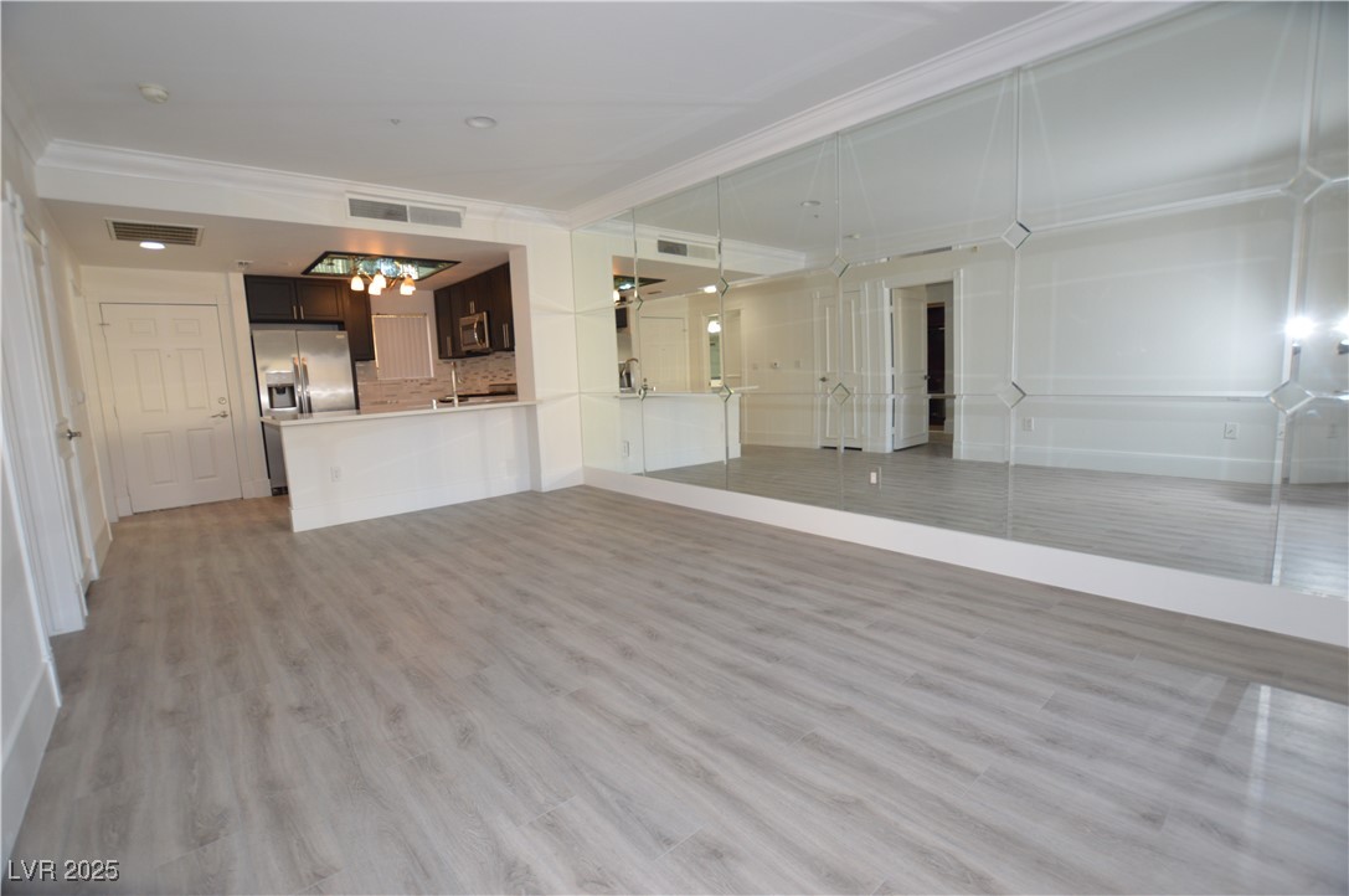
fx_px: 561
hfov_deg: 100.5
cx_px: 674
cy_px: 448
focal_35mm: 15
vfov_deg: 77.2
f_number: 4
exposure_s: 1/60
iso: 400
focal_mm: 10
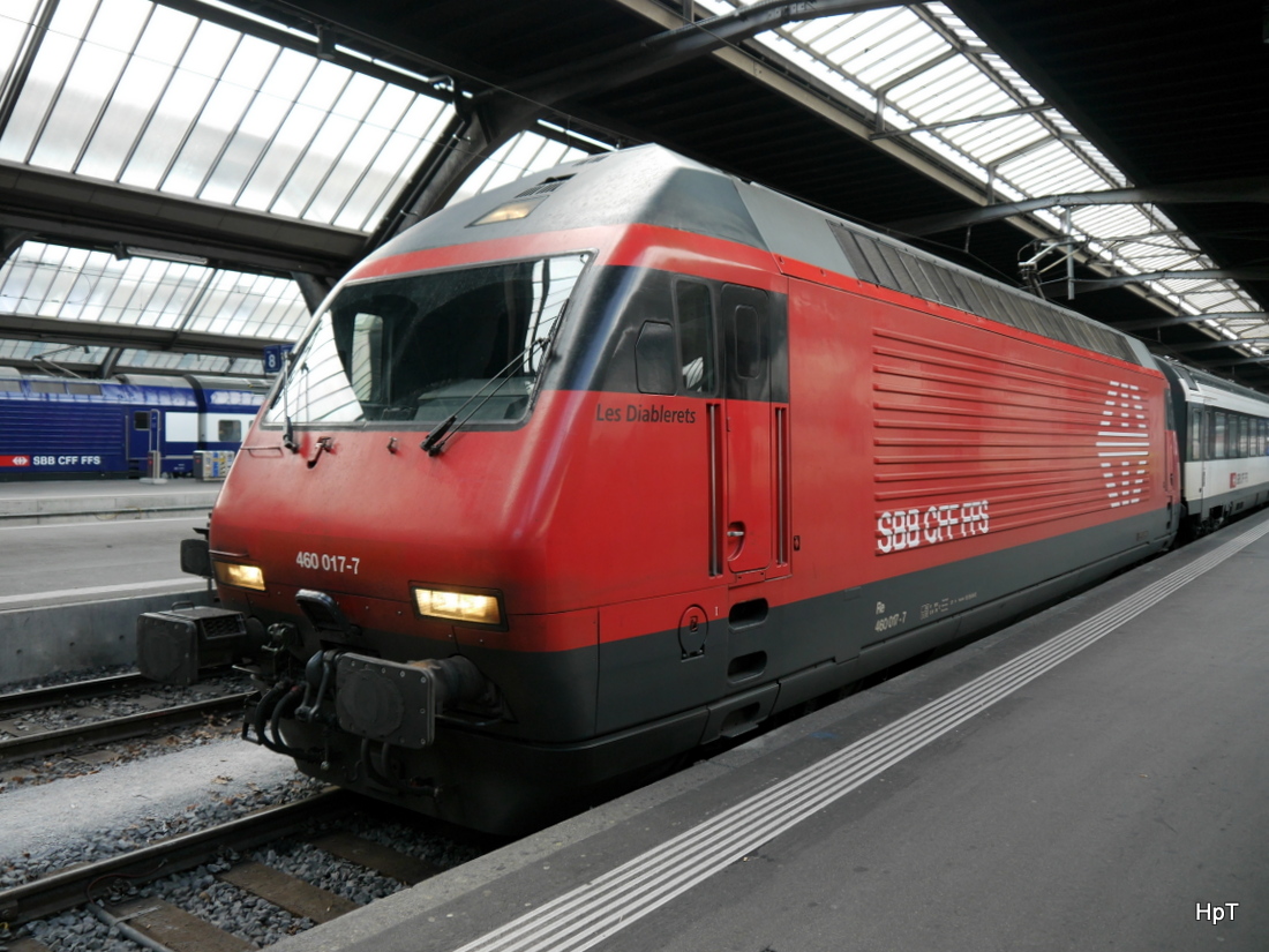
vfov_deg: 49.7
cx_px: 634
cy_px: 476
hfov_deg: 63.4
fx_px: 1026
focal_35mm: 28
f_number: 3.5
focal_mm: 14
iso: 160
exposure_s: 1/60
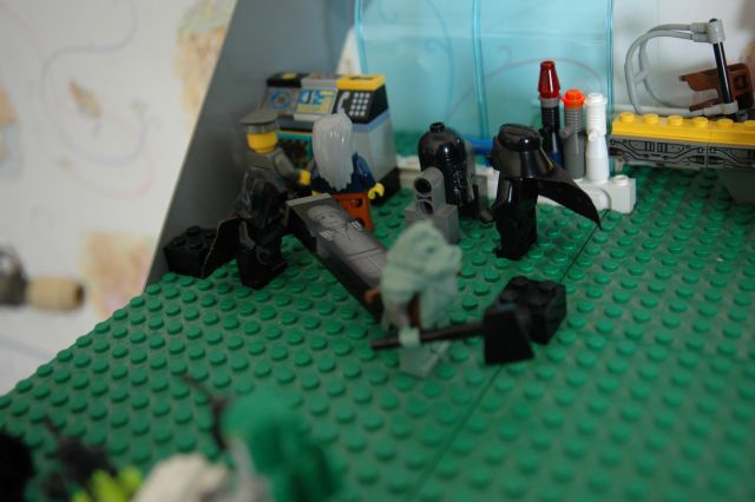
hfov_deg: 46.4
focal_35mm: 42
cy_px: 251
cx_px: 378
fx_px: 880
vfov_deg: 31.9
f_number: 3.3
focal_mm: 28
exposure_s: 1/40
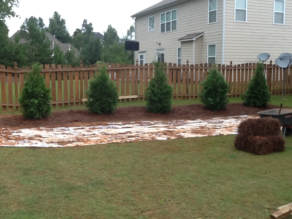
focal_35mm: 32
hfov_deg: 56.8
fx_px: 270
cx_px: 146
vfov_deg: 44.2
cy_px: 110
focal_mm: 2.03
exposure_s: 1/216
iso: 64
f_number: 2.4
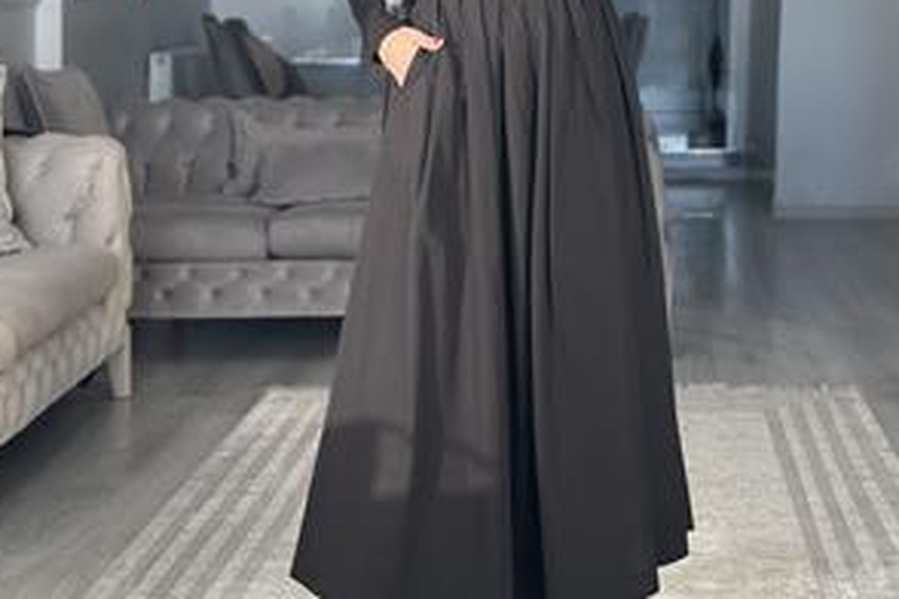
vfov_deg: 15.8
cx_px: 486
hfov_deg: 23.6
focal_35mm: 86
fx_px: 2147
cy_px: 101
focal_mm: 6.86
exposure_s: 1/171
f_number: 1.78
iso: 100
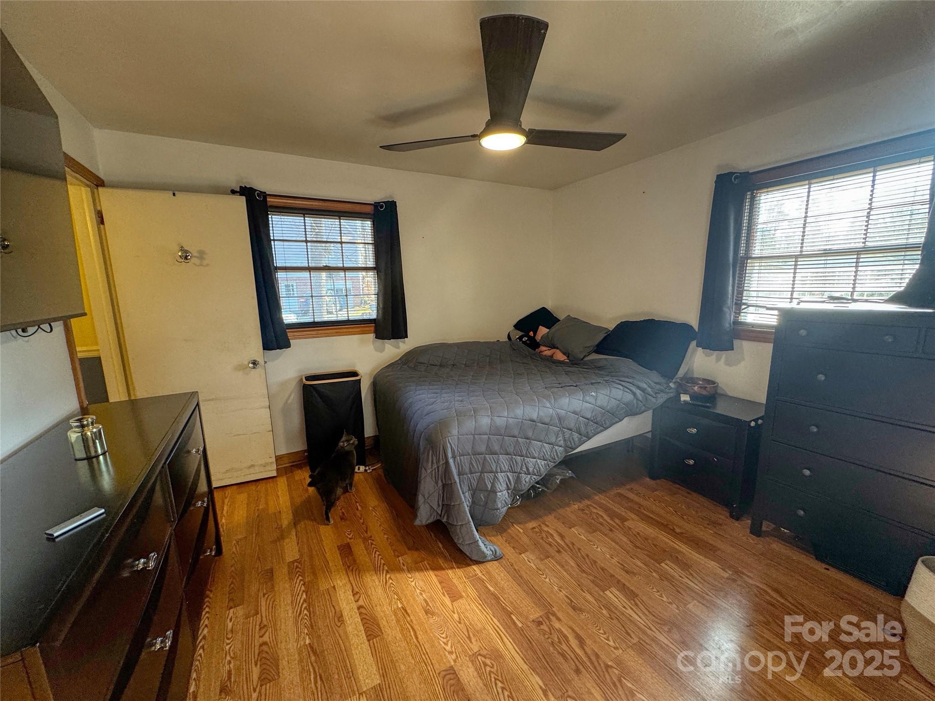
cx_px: 468
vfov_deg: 85.7
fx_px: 378
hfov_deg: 102.1
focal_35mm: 14
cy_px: 350
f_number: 2.2
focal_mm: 2.22
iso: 160
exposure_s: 1/99
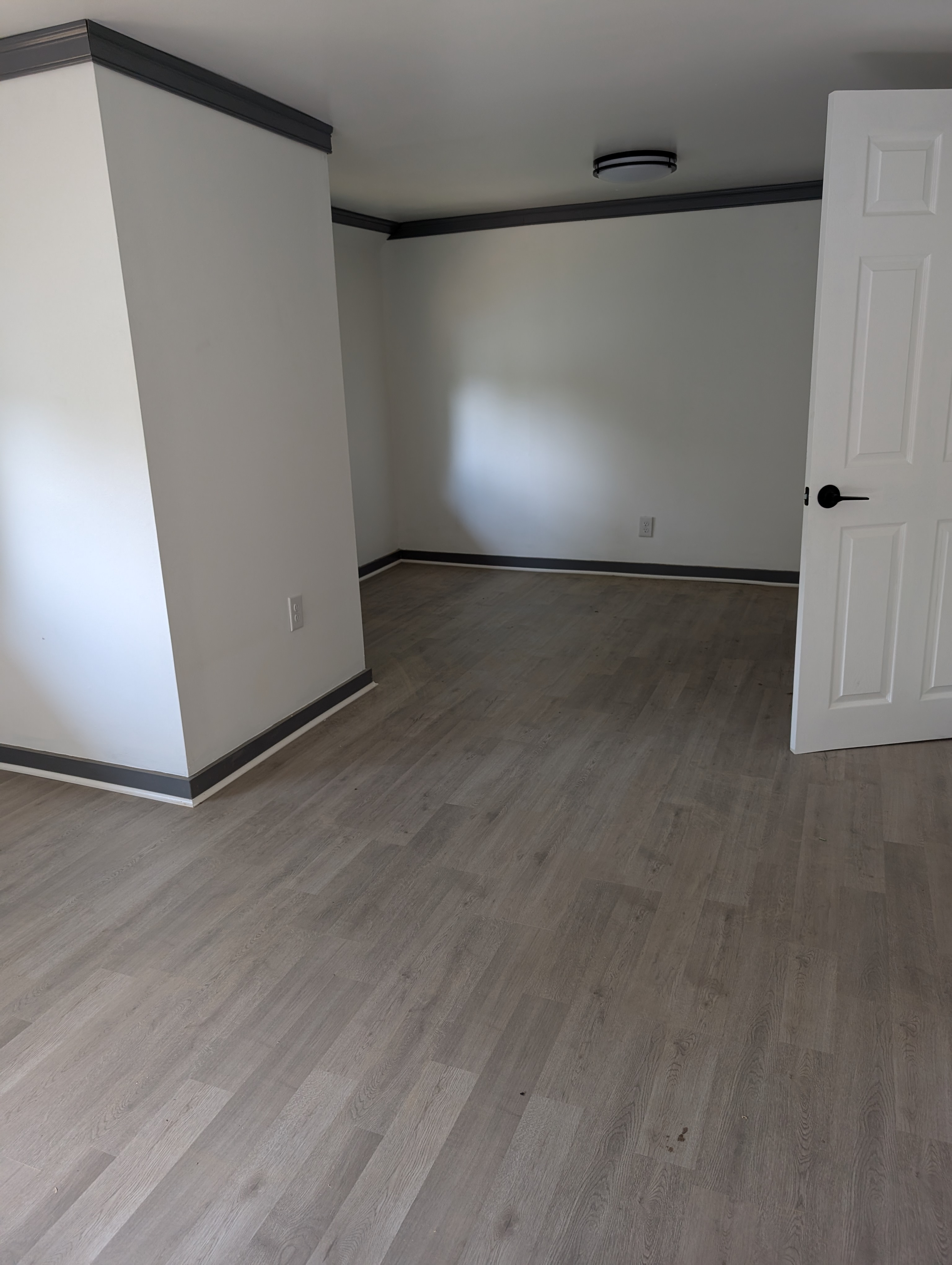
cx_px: 476
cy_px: 632
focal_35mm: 24
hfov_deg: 56.9
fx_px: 878
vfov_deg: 71.5
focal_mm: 6.9
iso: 112
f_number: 1.68
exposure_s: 1/188
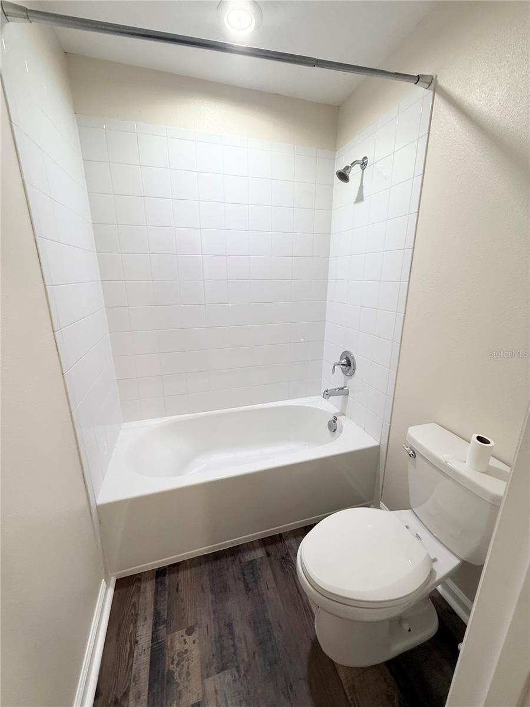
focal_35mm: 14
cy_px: 354
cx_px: 265
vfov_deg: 102.1
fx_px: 286
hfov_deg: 85.7
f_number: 2.2
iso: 160
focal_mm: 2.22
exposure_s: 1/120
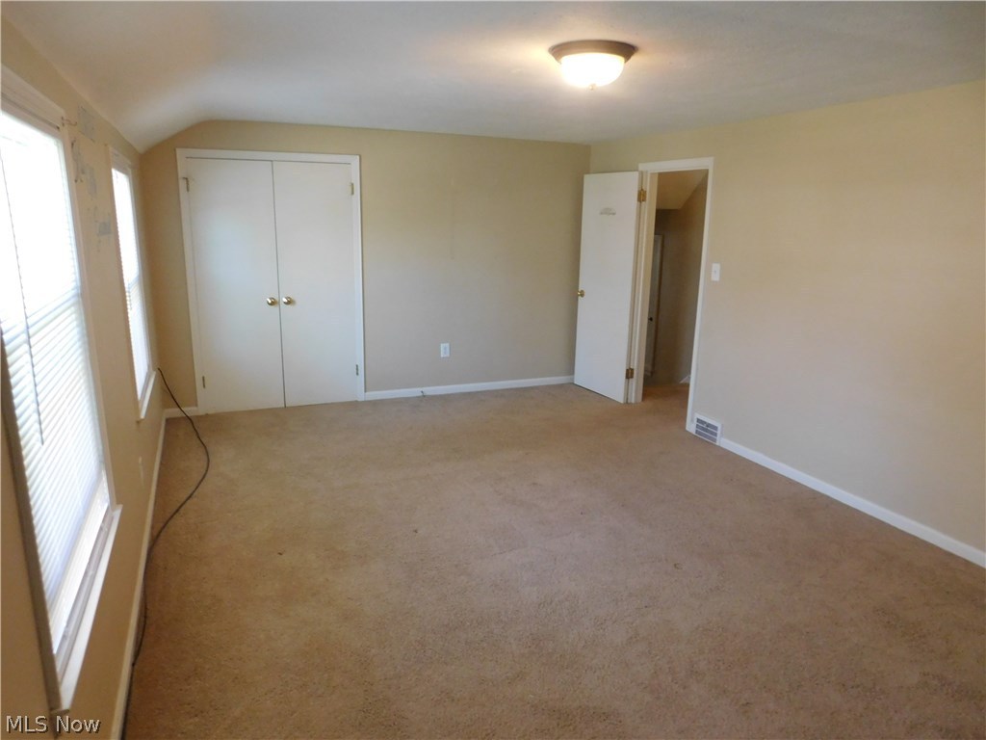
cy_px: 370
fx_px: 655
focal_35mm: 23
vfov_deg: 58.9
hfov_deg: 73.9
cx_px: 493
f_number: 3
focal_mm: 4
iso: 320
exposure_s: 1/30
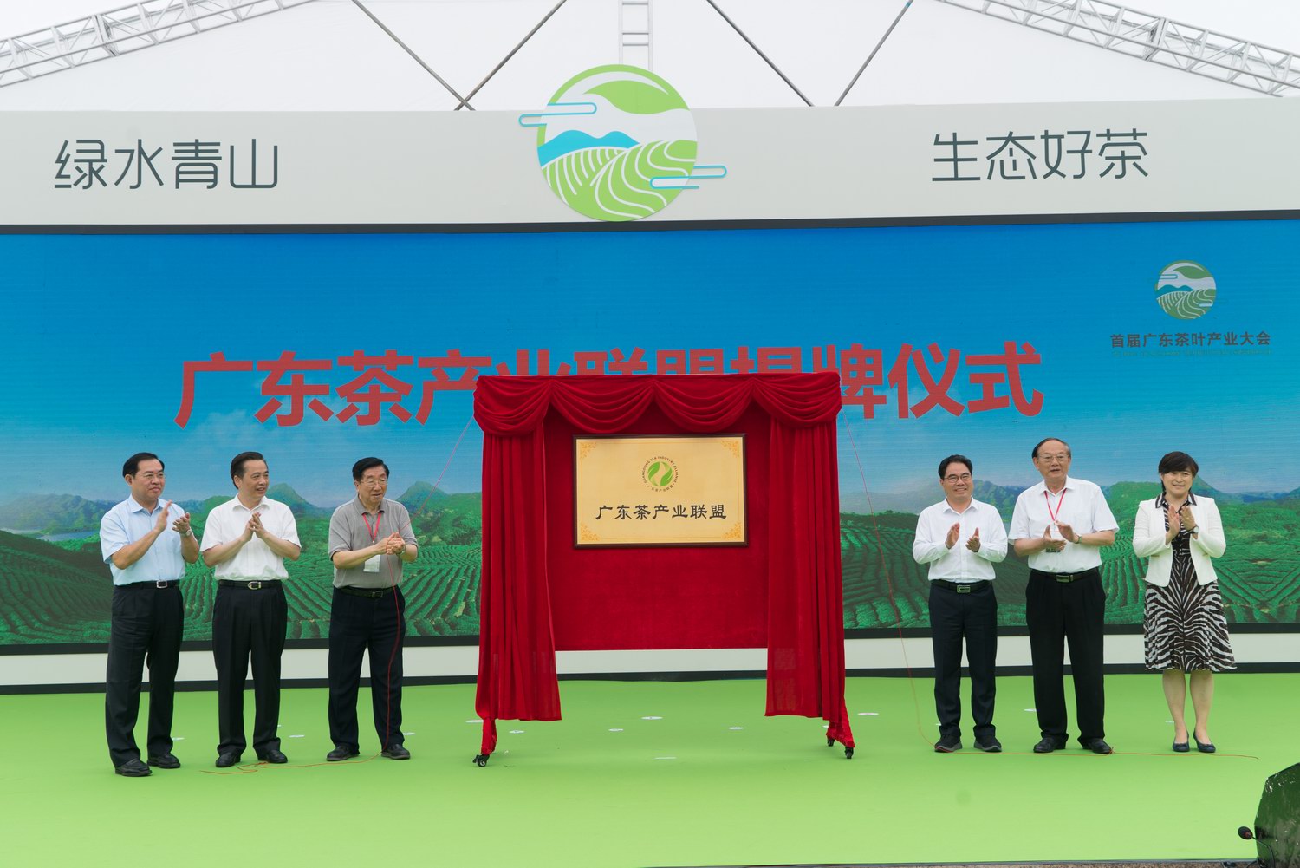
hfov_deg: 53.1
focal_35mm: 36
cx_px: 650
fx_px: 1300
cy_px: 434
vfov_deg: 36.9
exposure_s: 1/100
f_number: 7.1
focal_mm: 36
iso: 160
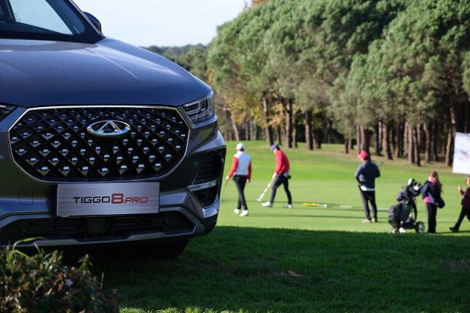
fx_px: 1371
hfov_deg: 19.5
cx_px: 235
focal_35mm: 105
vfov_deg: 13.0
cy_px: 156
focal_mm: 70
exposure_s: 1/500
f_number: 5
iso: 250
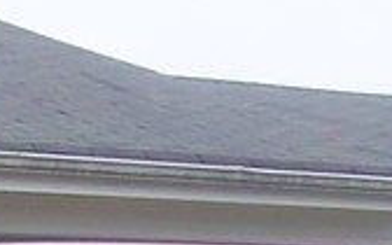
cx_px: 266
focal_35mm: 239
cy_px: 884
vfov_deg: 5.0
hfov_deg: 8.8
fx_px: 2553
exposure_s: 1/90
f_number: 2.8
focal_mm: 5.6
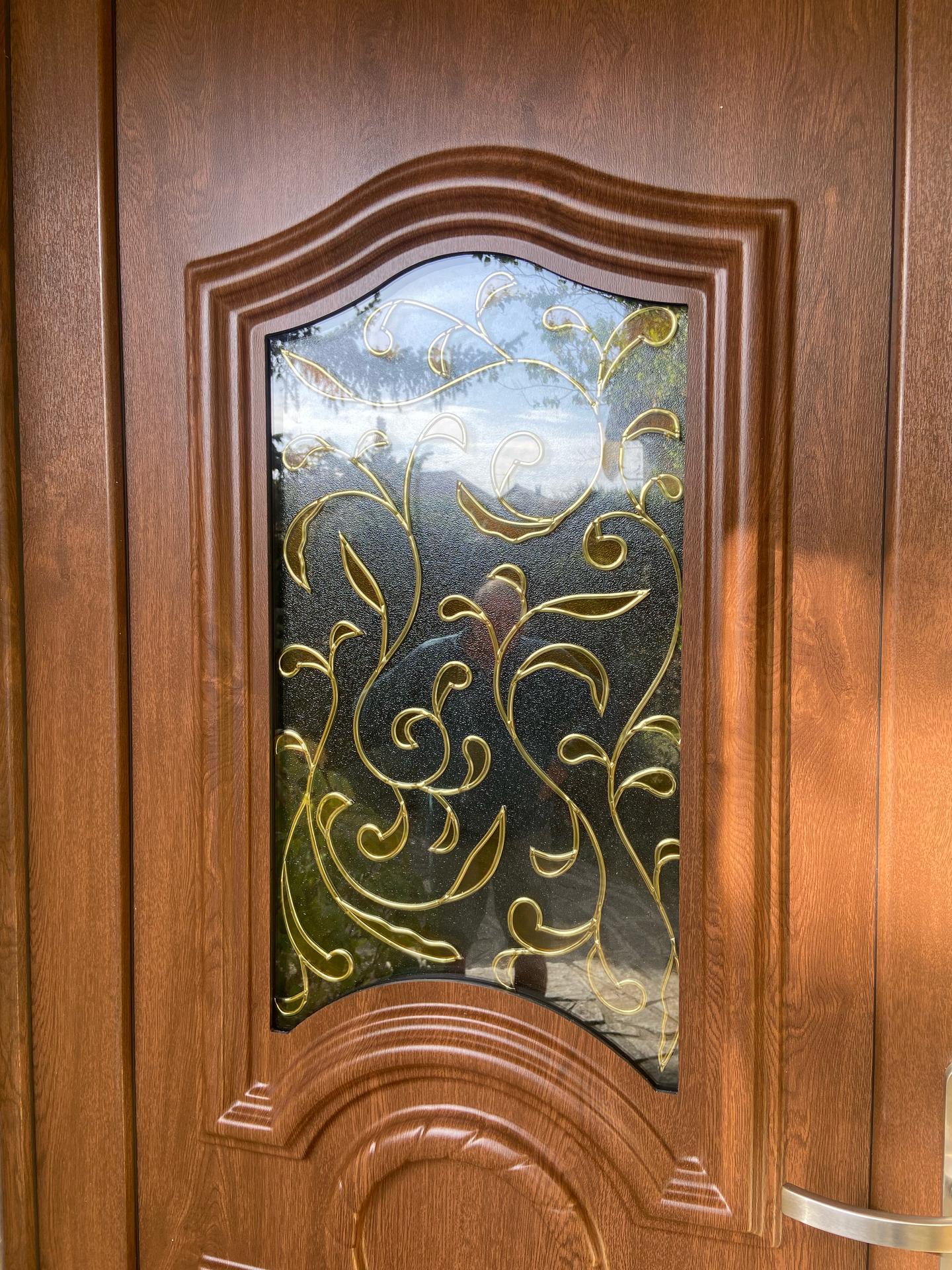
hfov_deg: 53.1
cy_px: 635
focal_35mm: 26
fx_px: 953
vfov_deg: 67.3
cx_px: 476
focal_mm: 4.25
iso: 32
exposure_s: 1/141
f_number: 1.8
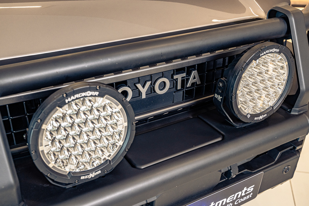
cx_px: 154
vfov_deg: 33.4
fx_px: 343
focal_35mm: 40
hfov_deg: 48.5
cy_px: 103
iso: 640
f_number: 4.5
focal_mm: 40
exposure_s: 1/125
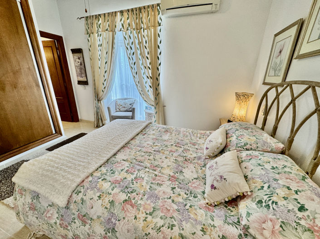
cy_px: 120
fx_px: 129
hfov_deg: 102.1
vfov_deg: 85.6
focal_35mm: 14
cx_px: 160
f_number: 2.2
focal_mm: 2.22
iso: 125
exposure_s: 1/100
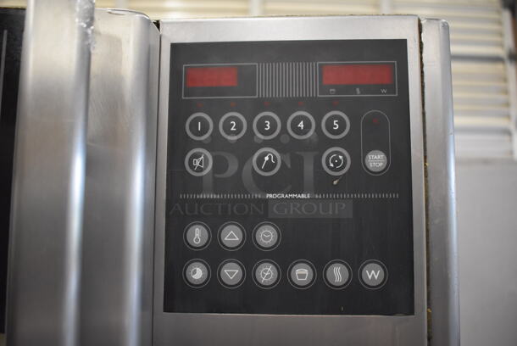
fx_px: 474
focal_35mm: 33
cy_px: 173
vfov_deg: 40.1
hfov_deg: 57.2
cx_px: 258
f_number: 3.8
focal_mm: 22
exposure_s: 1/125
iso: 3200
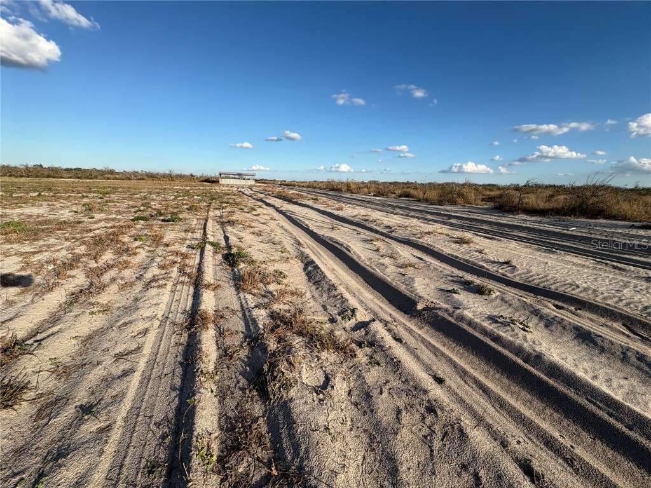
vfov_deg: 85.7
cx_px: 326
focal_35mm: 14
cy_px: 244
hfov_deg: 102.1
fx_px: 263
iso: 50
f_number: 2.2
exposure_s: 1/1976
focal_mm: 2.22
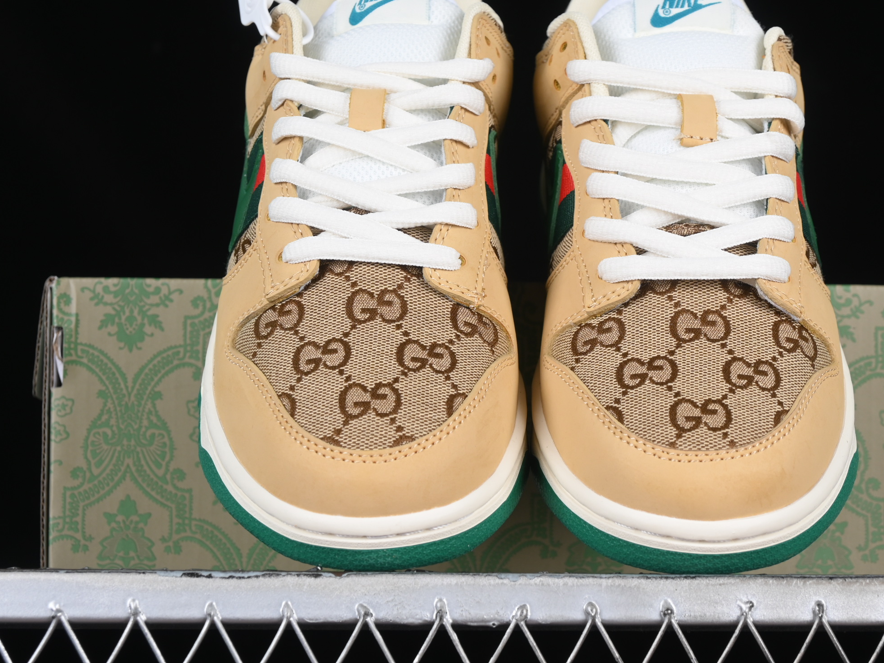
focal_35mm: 102
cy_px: 330
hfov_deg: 19.3
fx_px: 2605
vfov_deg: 14.5
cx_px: 500
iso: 160
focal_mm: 50
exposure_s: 1/80
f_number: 7.1
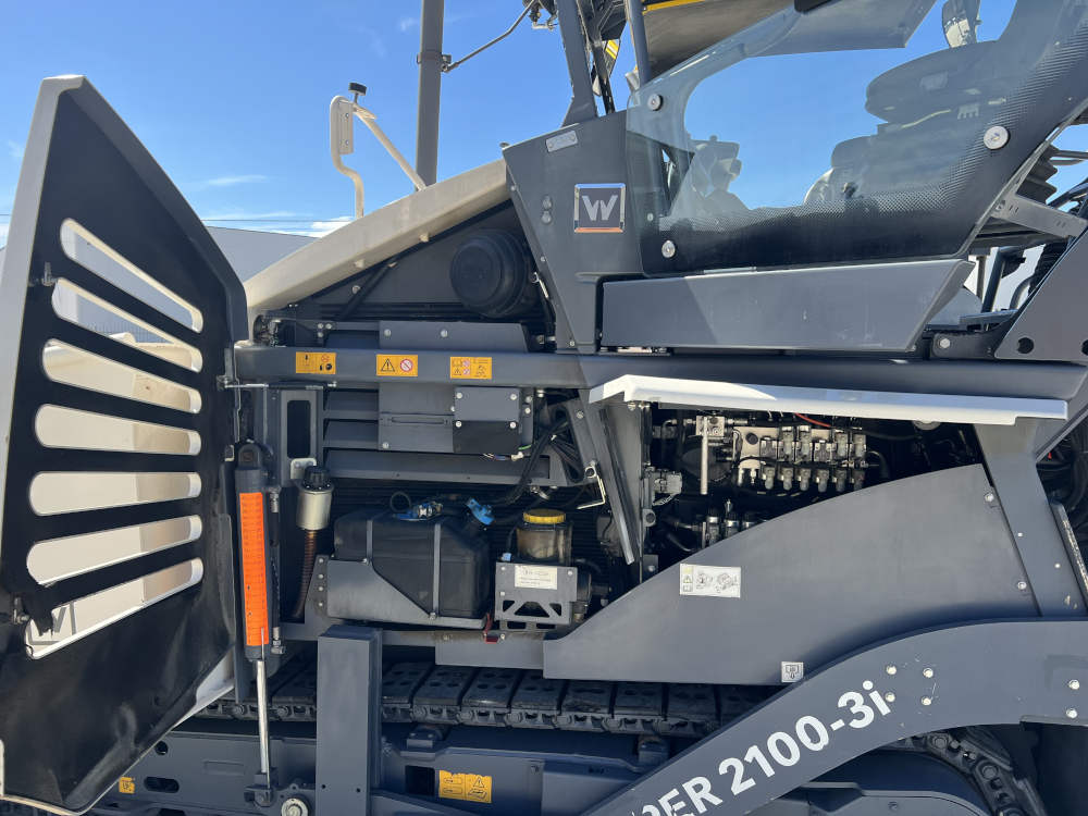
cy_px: 408
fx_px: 817
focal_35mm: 26
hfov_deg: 67.3
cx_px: 544
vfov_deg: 53.1
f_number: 1.5
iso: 50
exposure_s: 1/1575
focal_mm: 5.7
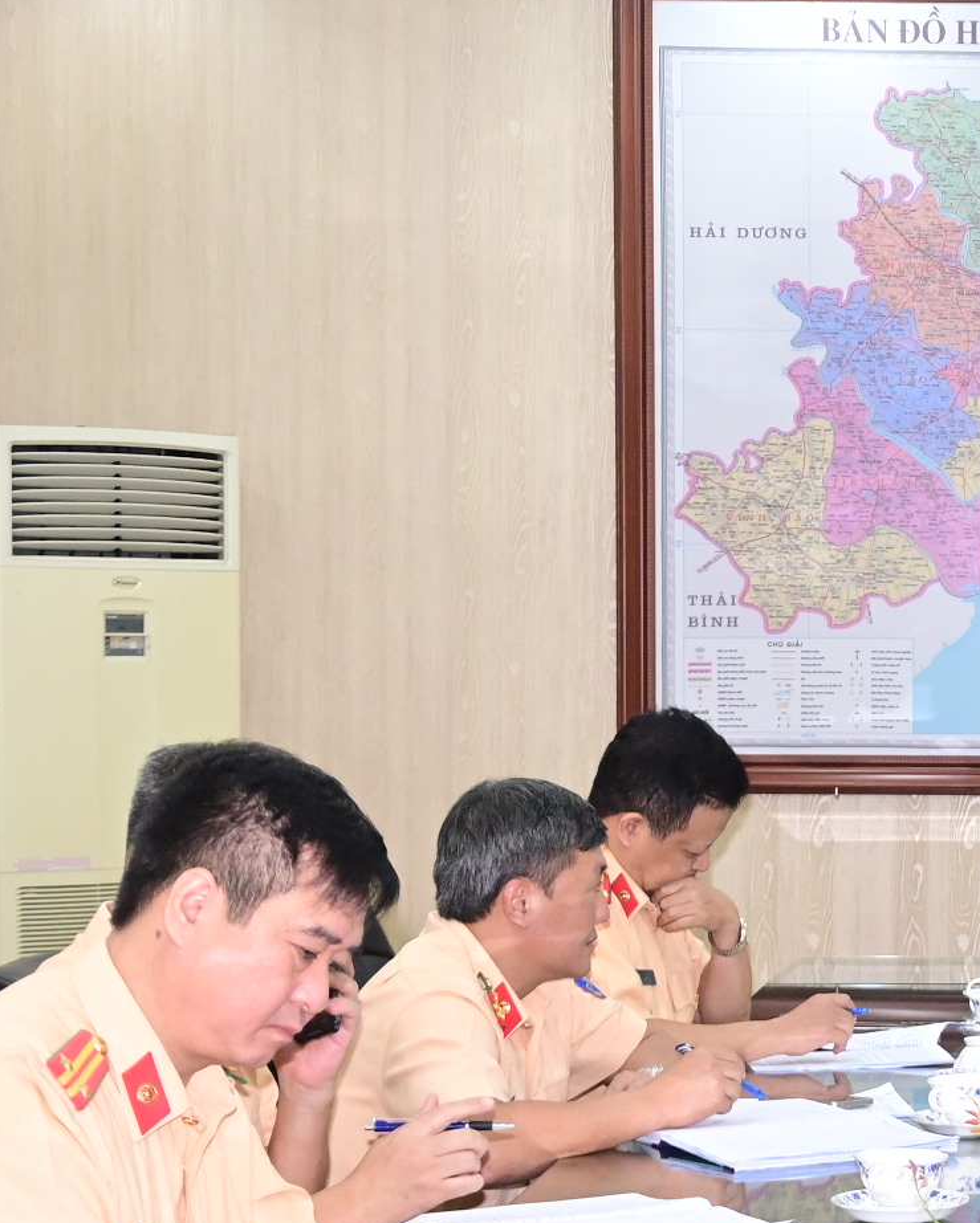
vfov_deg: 19.9
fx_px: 3479
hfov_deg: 15.3
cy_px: 775
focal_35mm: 96
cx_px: 1257
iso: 1600
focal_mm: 32
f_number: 4.2
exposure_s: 1/200
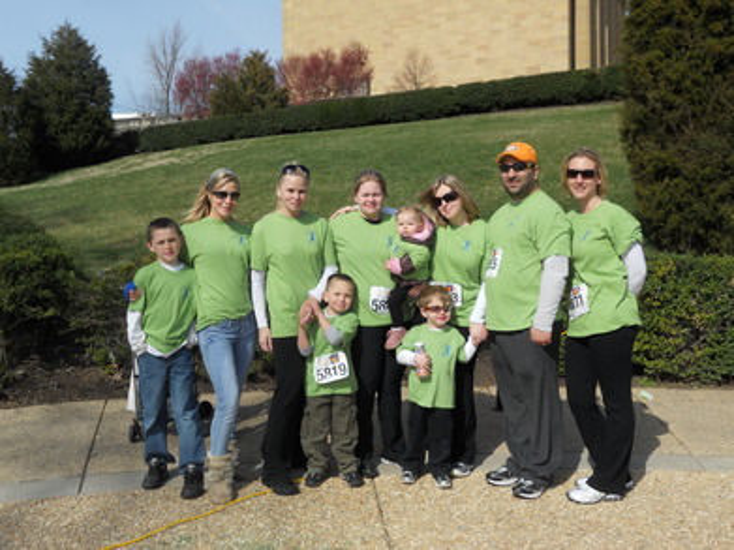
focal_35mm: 38
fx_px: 806
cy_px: 275
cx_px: 367
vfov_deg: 37.7
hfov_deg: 49.0
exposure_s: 1/1000
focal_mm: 6.9
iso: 80
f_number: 3.9
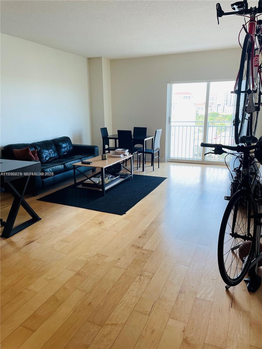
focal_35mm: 26
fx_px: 262
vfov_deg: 67.3
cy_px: 174
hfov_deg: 53.1
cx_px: 131
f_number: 1.6
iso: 50
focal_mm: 4.2
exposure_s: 1/120
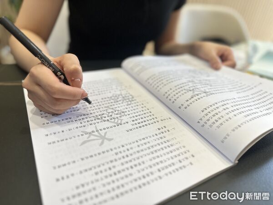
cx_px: 136
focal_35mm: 24
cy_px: 102
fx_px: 189
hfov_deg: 71.6
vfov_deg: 56.8
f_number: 1.78
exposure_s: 1/120
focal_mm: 6.86
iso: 160
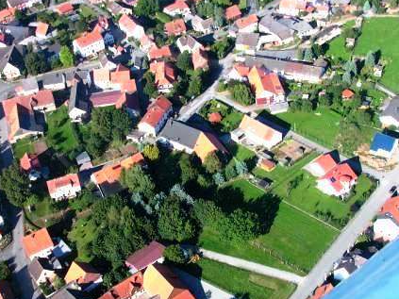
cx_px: 204
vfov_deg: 26.0
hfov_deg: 34.4
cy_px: 189
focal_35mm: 56
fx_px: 645
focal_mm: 5.6
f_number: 4.5
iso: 100
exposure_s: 1/202
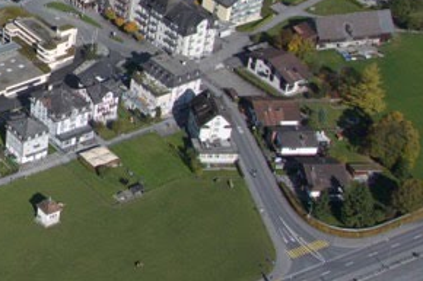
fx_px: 1022
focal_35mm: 87
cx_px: -203
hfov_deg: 20.3
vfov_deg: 15.5
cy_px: 22
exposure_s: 1/800
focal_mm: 10.4
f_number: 5
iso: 125
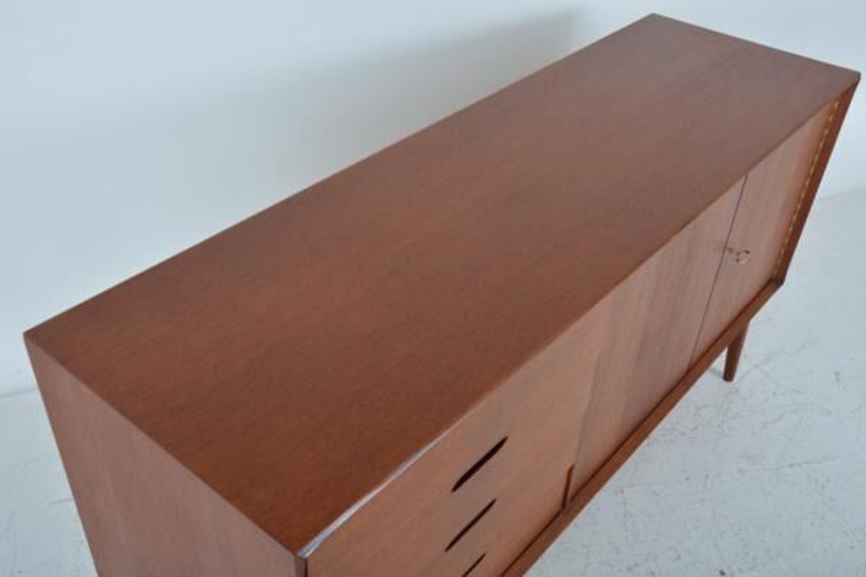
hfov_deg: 53.1
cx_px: 433
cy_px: 288
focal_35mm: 36
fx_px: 866
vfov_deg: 36.9
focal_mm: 24
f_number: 10
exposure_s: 1/160
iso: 400
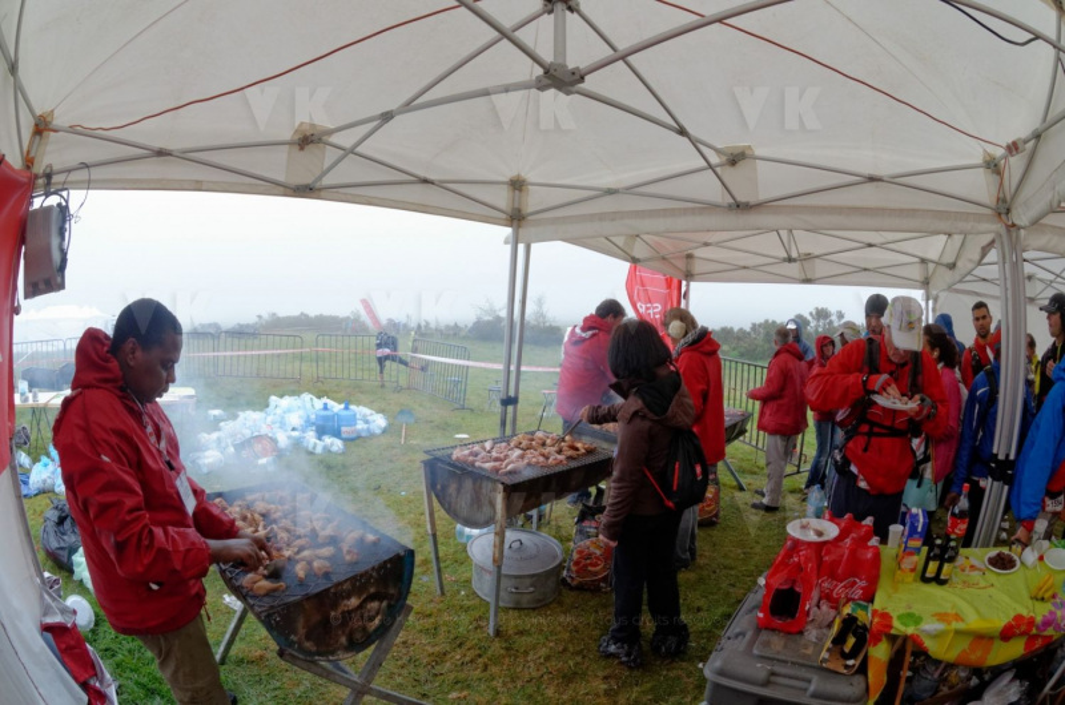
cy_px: 352
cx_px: 532
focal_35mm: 16
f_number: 8
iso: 1000
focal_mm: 10.5
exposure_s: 1/500
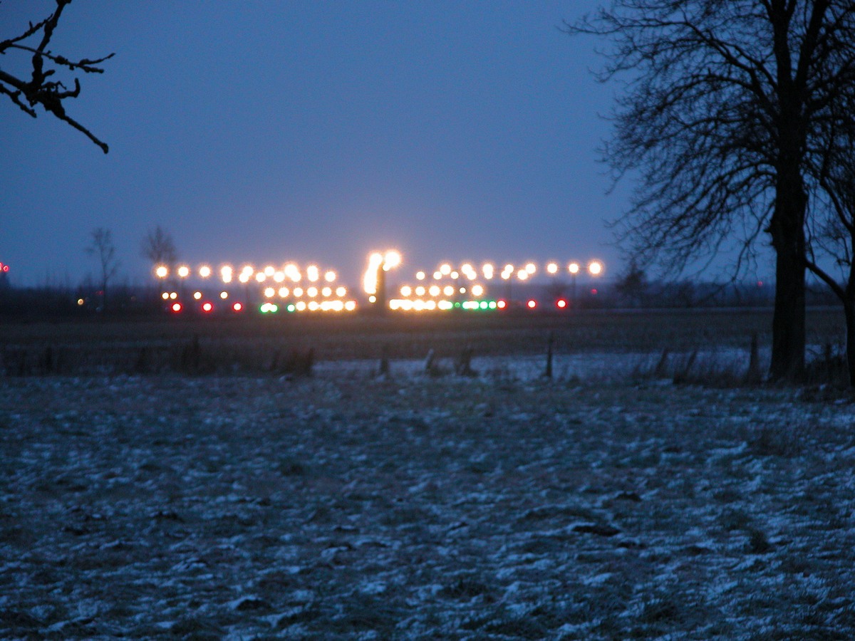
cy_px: 320
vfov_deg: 7.2
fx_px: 5088
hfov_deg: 9.6
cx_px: 428
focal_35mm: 206
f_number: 4.1
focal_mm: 52.4
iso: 367
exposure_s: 1/3.2
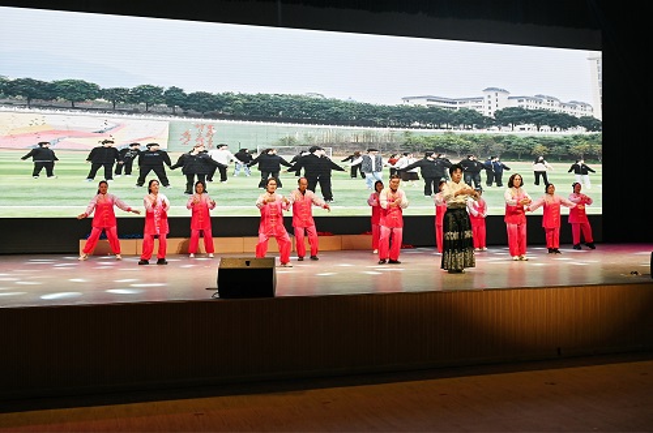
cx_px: 326
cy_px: 216
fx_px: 670
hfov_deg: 51.9
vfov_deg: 35.8
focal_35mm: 37
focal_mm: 37
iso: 2500
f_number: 5.6
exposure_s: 1/400
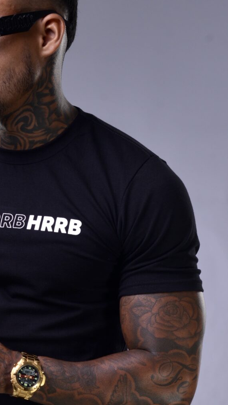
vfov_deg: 14.7
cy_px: 342
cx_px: 38
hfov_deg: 8.3
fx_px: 1559
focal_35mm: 145
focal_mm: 55
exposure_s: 1/160
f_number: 9
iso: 200
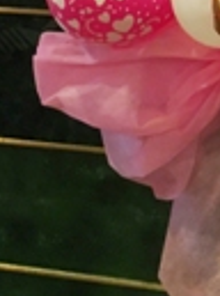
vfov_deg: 17.1
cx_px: 266
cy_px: -179
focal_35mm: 101
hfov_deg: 14.1
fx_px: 860
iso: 250
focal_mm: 4.15
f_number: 2.2
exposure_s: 1/15
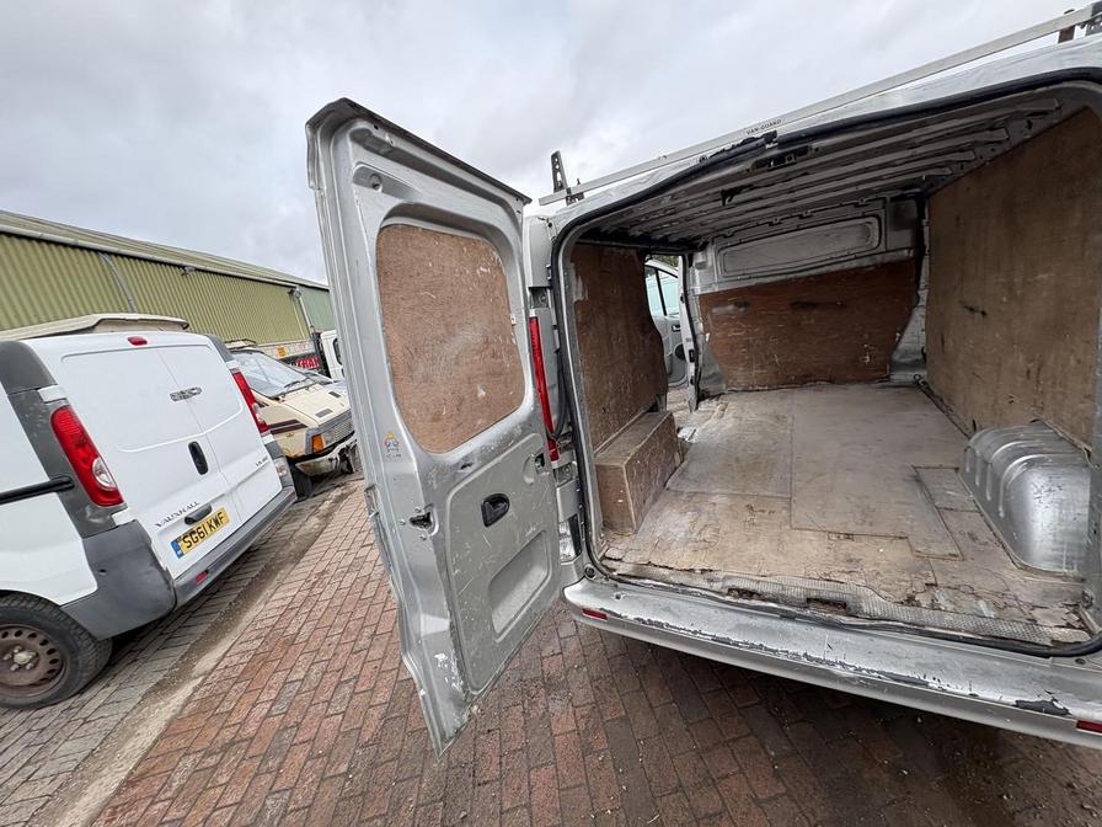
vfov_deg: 85.7
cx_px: 551
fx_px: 446
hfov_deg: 102.1
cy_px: 414
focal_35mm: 14
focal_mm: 2.22
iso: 50
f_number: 2.2
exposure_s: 1/253
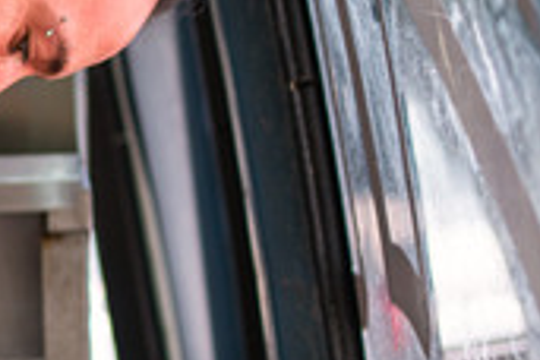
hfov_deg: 12.1
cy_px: 262
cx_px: -347
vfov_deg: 8.6
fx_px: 2400
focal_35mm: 160
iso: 100
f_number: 2.2
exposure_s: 1/160
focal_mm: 35
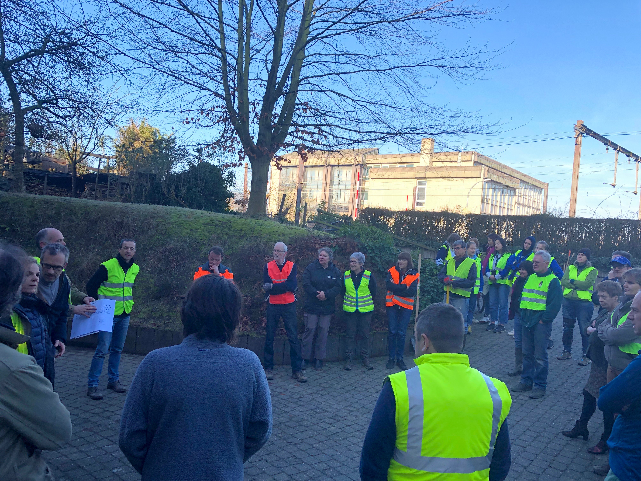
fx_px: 518
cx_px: 320
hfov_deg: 63.4
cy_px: 240
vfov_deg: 49.7
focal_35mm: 28
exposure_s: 1/695
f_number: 1.8
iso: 20
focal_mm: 3.99
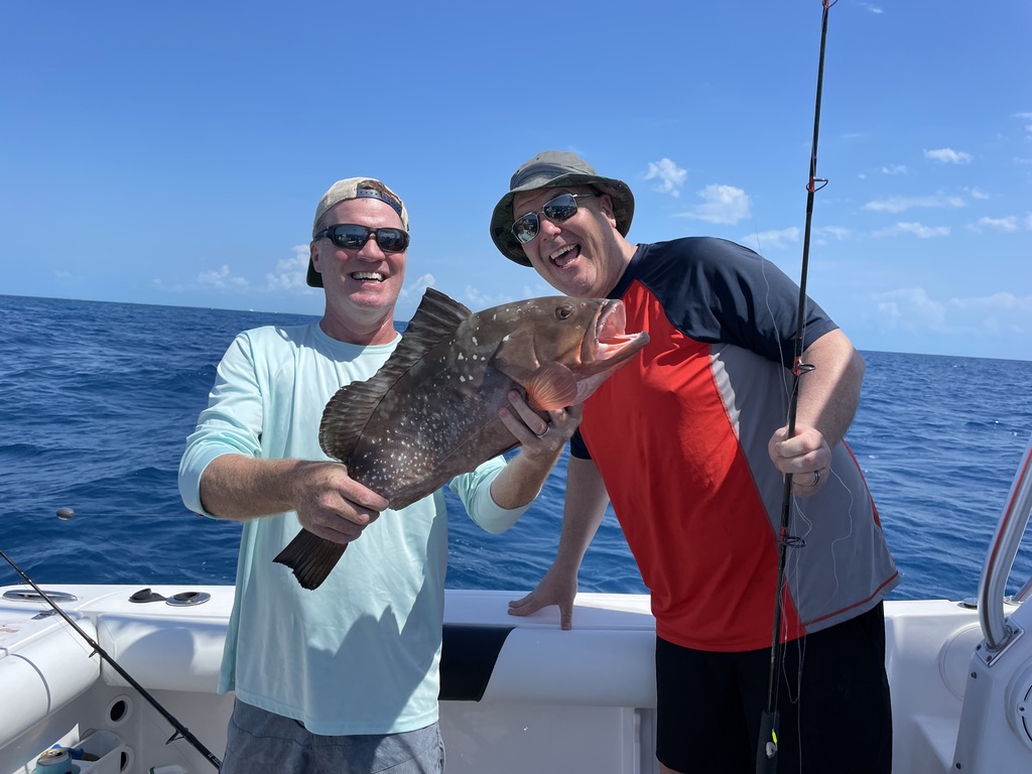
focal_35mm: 26
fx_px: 775
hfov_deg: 67.3
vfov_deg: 53.1
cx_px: 516
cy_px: 387
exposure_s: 1/3610
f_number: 1.6
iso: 32
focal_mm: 4.2
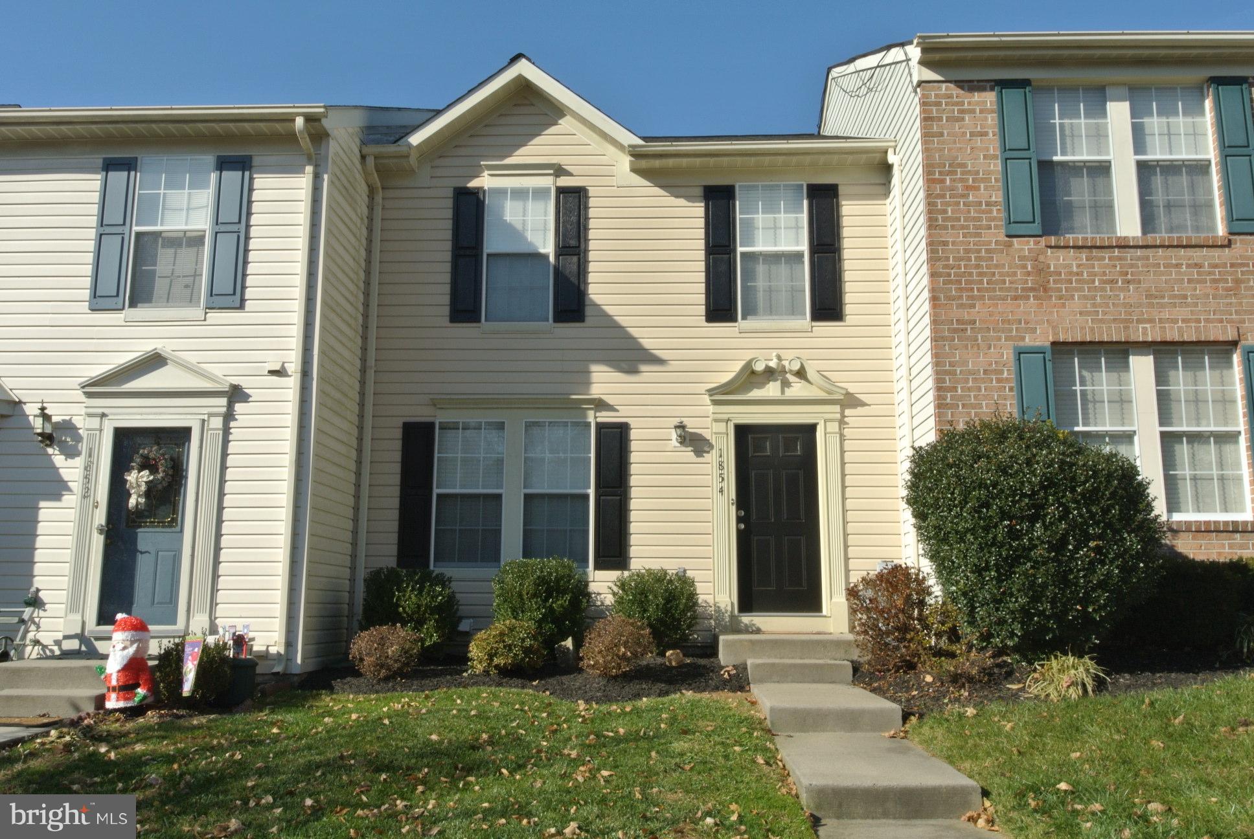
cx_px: 627
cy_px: 420
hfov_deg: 63.6
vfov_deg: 45.1
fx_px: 1011
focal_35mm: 29
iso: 100
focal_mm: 10.9
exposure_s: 1/60
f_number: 16
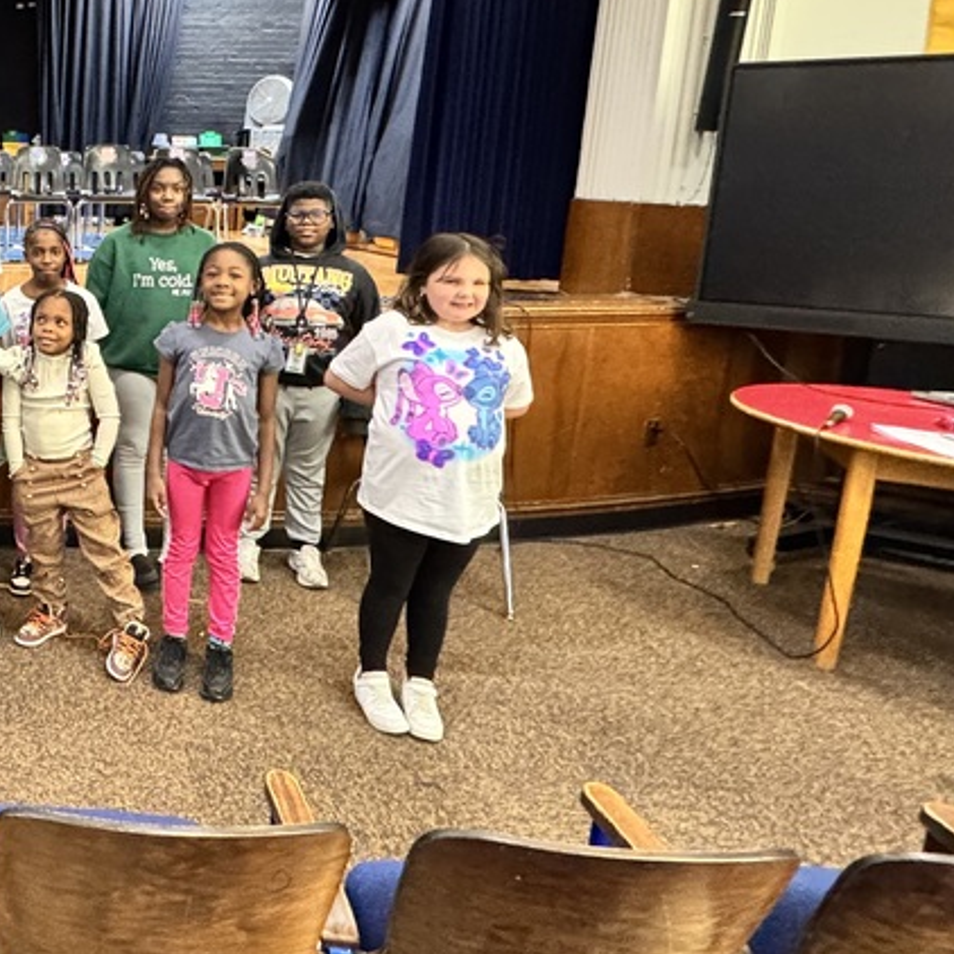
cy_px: 310
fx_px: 935
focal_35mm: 30
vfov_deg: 52.9
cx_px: -93
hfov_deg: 42.6
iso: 800
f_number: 2.2
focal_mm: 2.22
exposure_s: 1/60
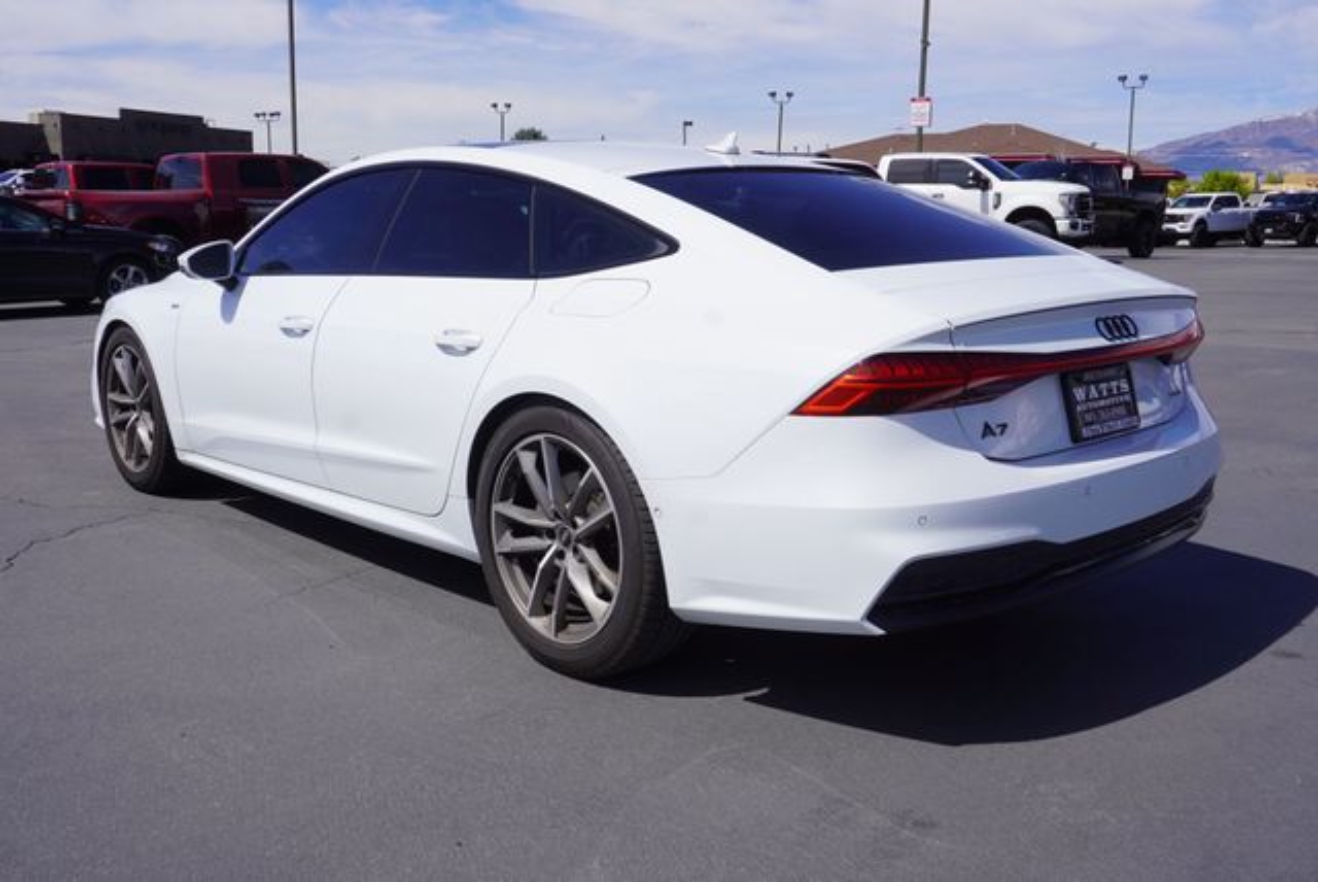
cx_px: 659
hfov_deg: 55.1
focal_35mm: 34
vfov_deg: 38.4
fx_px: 1264
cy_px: 441
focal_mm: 23
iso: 100
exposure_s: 1/250
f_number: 10
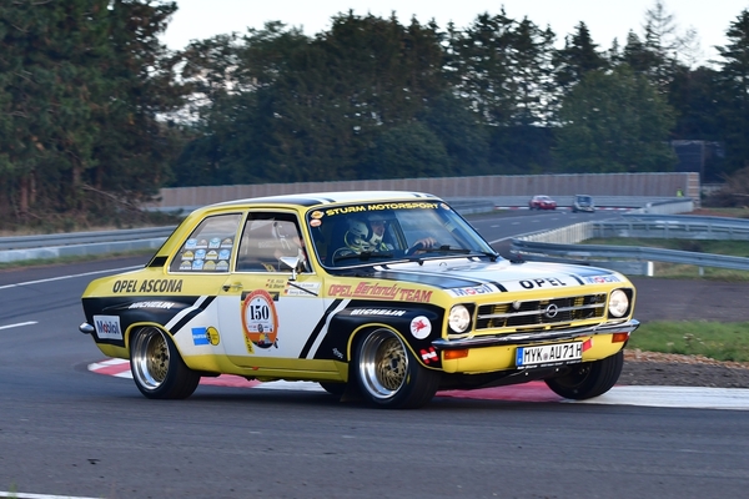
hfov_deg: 19.5
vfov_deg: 13.0
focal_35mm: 105
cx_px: 374
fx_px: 2184
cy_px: 250
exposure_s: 1/400
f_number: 8
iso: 400
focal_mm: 70
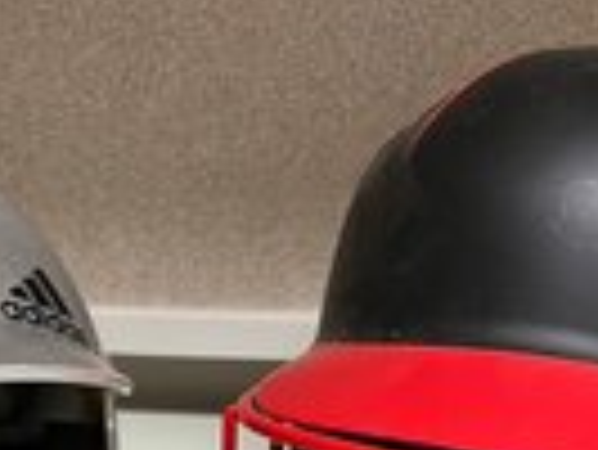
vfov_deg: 21.1
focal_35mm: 67
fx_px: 1158
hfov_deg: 28.7
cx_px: 187
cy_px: 470
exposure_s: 1/60
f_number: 1.5
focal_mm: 5.7
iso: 125
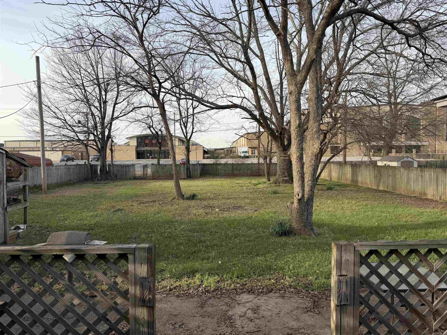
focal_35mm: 24
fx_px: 310
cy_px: 168
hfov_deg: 71.6
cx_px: 224
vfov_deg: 56.8
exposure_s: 1/1192
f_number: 1.78
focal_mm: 6.76
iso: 80
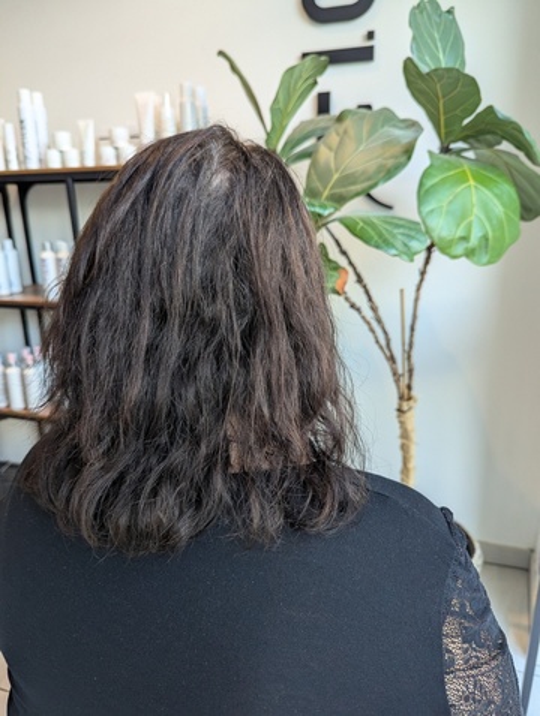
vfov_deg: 71.5
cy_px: 358
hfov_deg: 56.9
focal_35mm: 24
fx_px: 498
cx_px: 270
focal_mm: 6.81
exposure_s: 1/123
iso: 219
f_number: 1.85
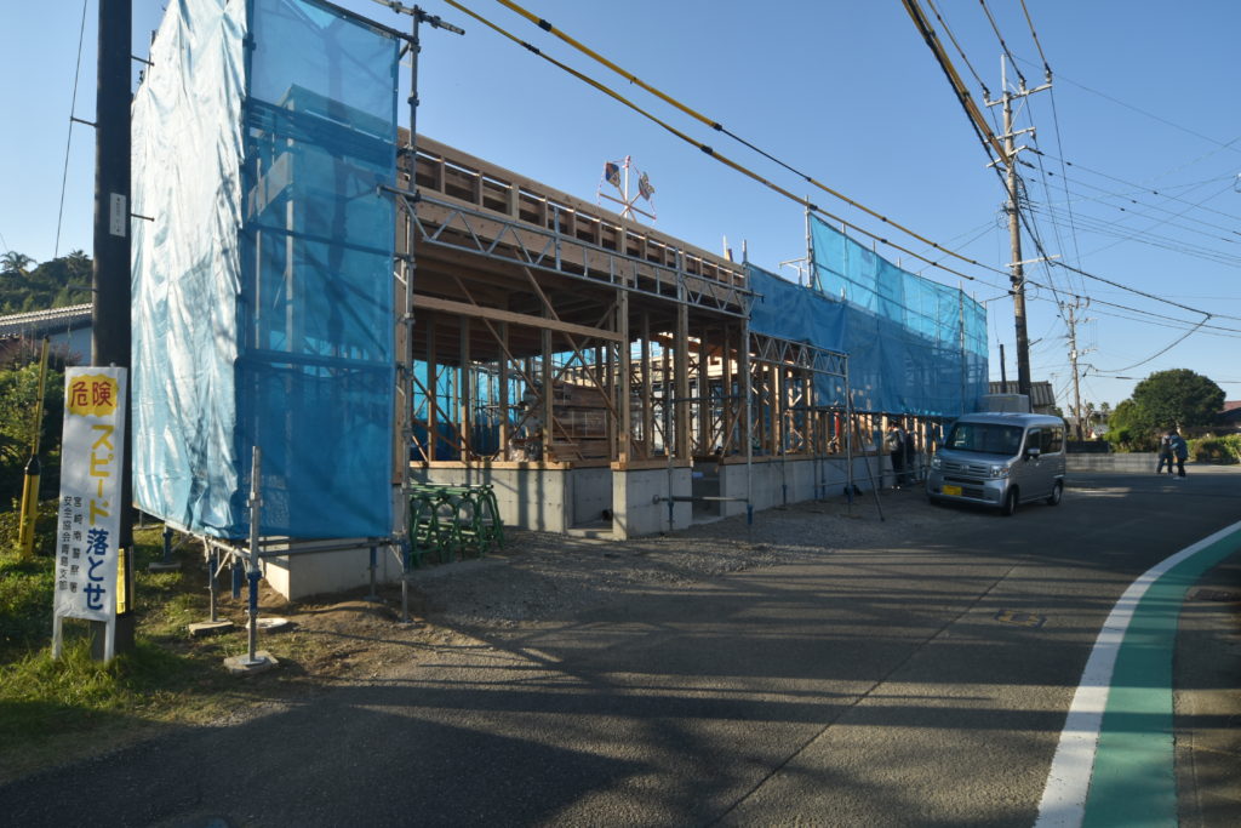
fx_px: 621
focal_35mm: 18
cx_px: 620
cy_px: 414
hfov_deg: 90.0
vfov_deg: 67.4
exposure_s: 1/200
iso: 100
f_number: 9
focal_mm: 12
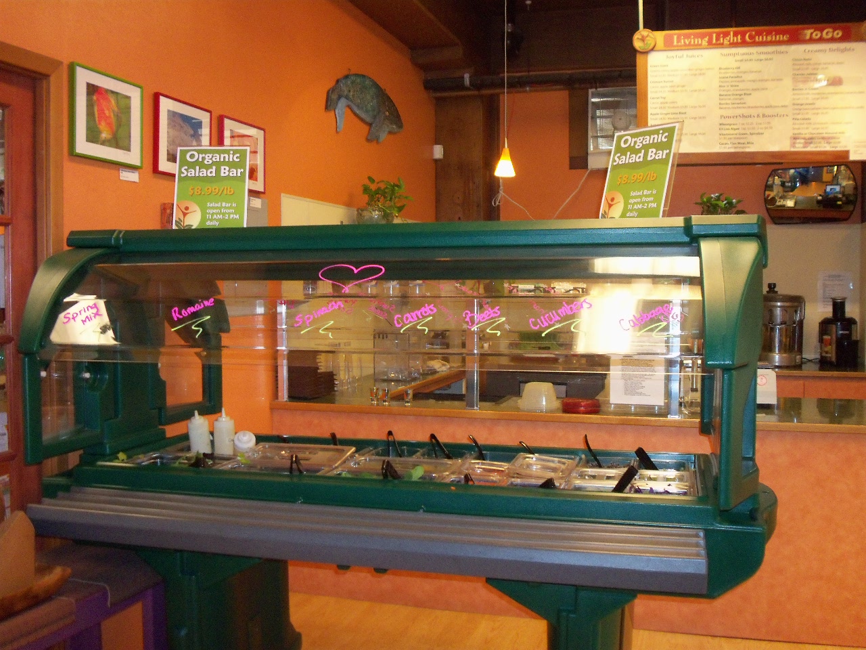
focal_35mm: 34
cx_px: 433
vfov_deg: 41.8
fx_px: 851
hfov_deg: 54.0
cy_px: 325
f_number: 2.9
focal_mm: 5.7
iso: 250
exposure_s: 1/30
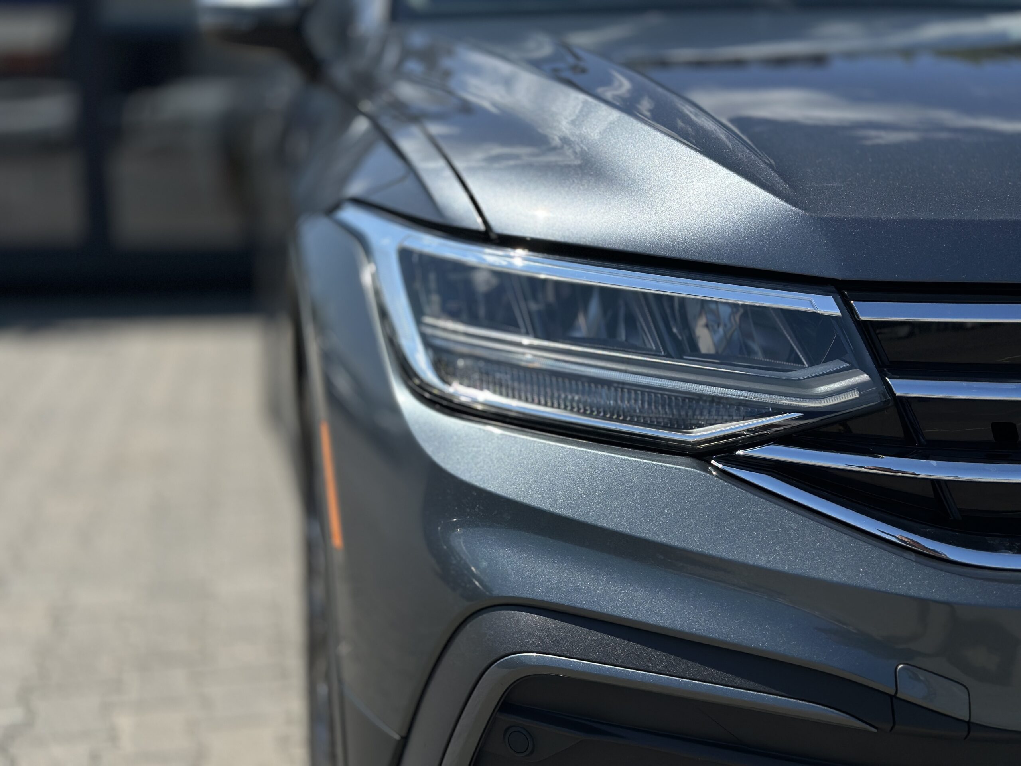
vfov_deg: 30.3
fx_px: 1416
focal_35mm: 48
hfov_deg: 39.7
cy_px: 383
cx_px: 510
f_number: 1.78
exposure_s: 1/10870
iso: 100
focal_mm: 6.86
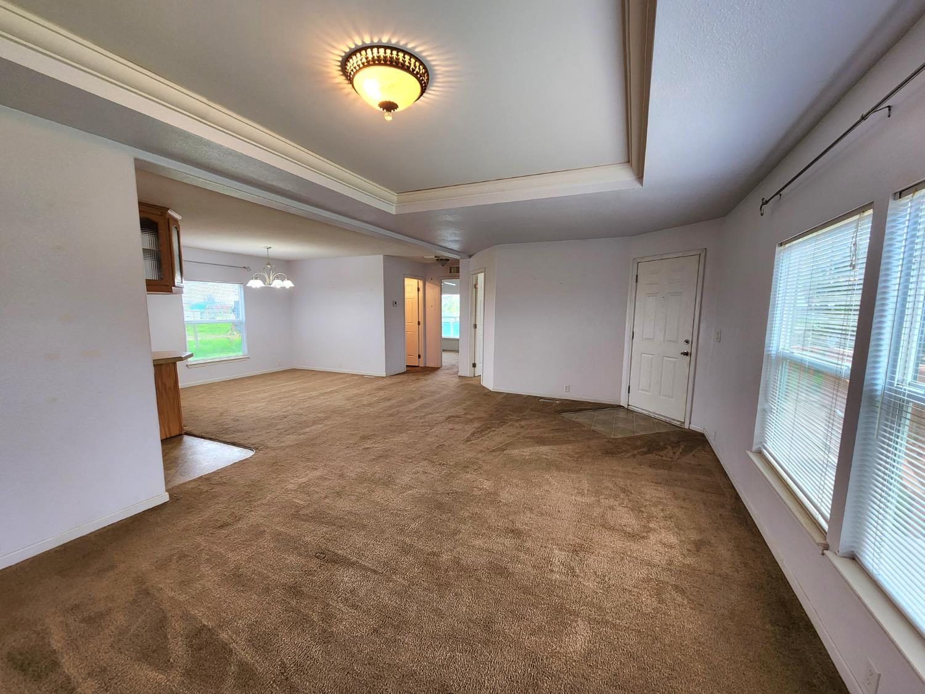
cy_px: 347
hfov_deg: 106.2
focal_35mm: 13
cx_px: 462
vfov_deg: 89.9
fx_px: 347
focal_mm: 2.2
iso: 250
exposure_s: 1/60.2
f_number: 2.2
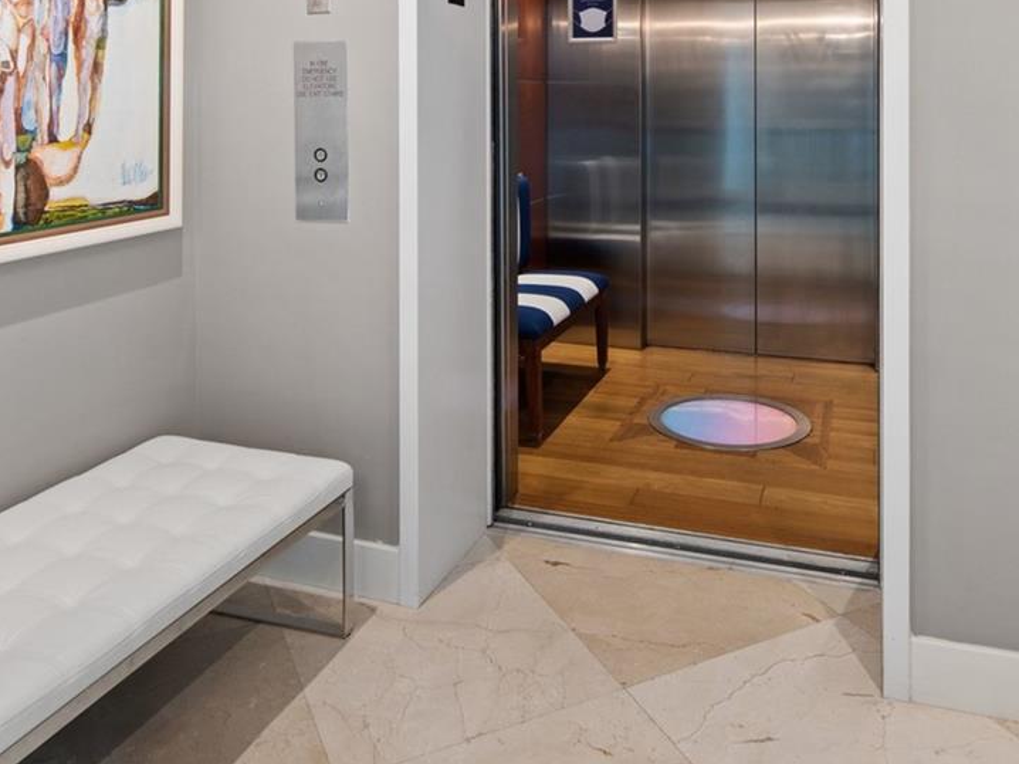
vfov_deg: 43.7
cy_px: 114
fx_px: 883
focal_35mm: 30
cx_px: 566
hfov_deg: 59.8
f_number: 7.1
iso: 320
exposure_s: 1/2.5
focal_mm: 14
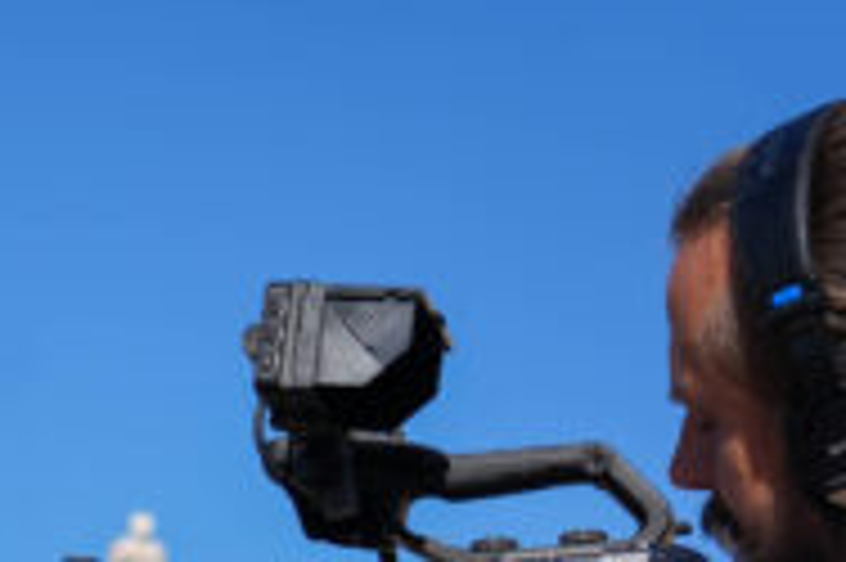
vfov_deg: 8.8
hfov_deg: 13.0
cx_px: -286
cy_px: 863
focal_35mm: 152
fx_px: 3569
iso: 125
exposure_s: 1/1600
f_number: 4
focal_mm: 42
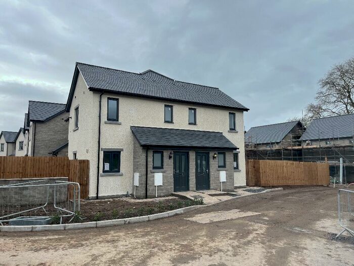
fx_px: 266
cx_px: 177
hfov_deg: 67.3
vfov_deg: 53.1
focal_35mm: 26
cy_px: 133
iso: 50
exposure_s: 1/2688
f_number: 1.6
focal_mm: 5.1
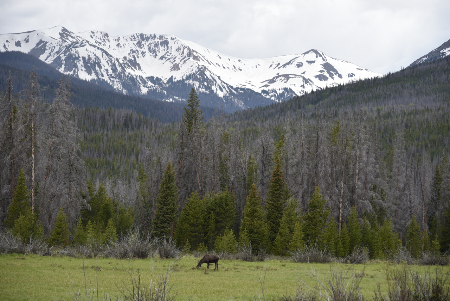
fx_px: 1563
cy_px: 150
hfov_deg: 16.4
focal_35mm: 125
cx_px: 225
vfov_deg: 11.0
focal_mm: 125
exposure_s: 1/250
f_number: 6.3
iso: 100
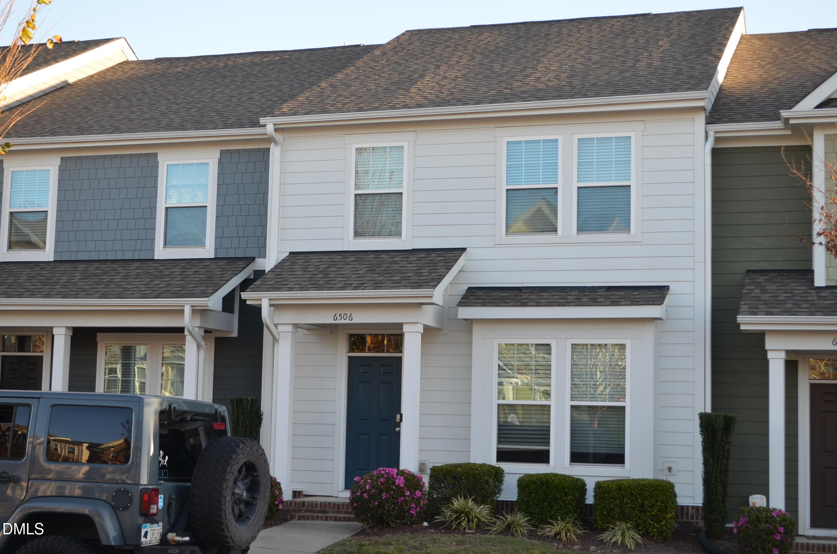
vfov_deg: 23.7
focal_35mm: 57
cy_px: 277
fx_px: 1323
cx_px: 418
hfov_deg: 35.1
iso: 200
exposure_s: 1/160
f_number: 6.3
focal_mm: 38
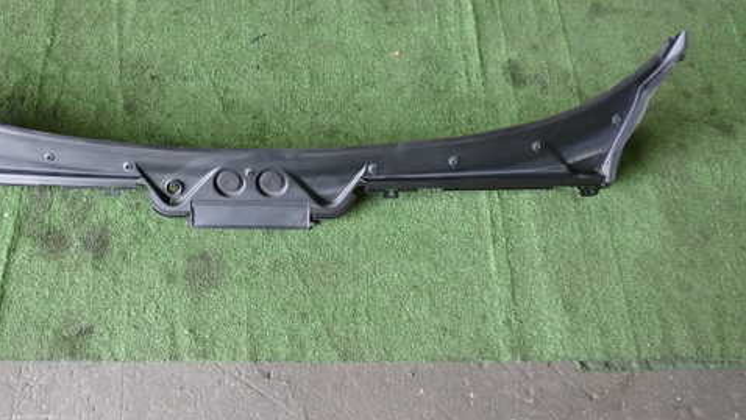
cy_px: 125
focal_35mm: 41
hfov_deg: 48.9
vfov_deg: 28.7
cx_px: 279
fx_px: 811
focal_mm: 5.4
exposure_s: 1/30
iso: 200
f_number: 2.3
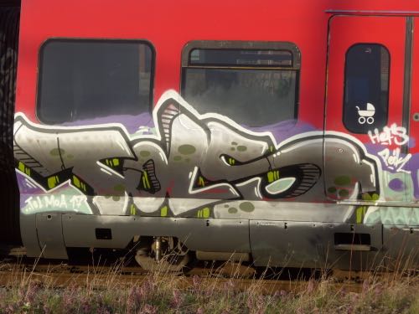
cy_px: 157
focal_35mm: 189
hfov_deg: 10.5
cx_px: 210
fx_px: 2288
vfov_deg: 7.9
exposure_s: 1/125
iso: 80
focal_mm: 36.7
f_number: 5.7
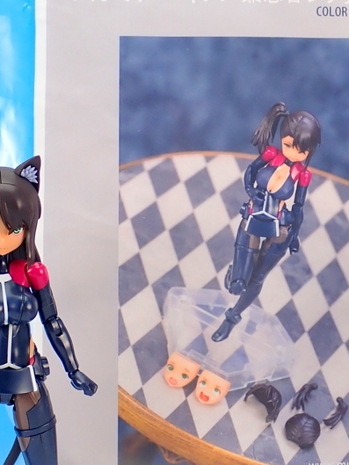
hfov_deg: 16.2
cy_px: 245
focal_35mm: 91
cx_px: 247
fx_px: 1223
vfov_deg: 21.5
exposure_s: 1/10
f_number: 4.5
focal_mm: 8.4
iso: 100
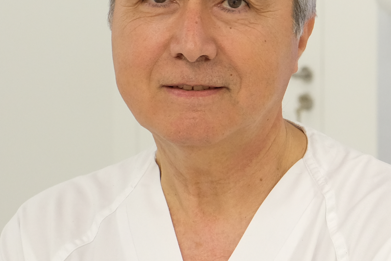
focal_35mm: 204
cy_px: 147
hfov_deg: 9.9
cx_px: 537
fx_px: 2215
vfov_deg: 6.7
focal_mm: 35
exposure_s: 1/50
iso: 1000
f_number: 4.5
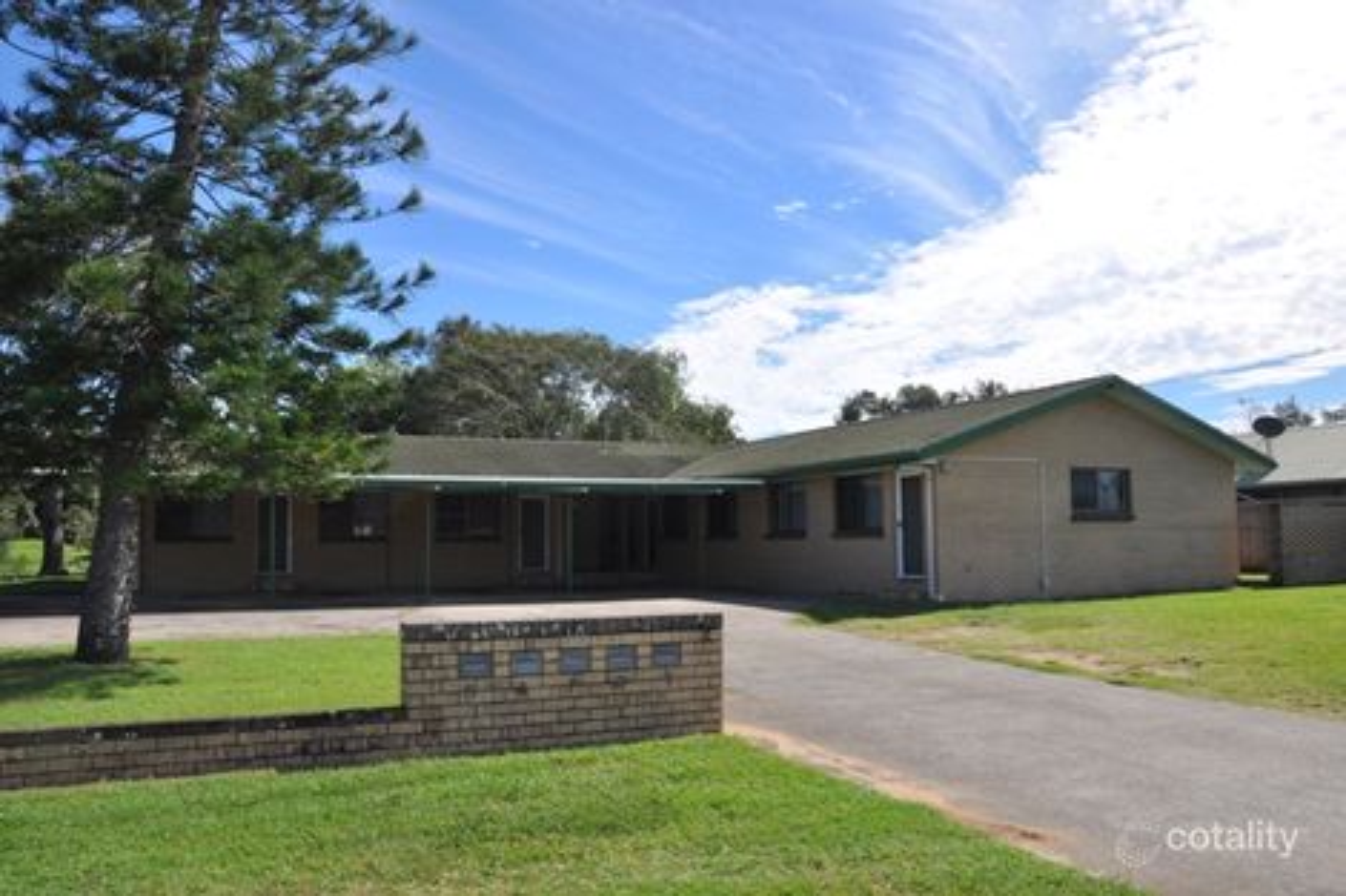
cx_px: 673
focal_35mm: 27
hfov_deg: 67.4
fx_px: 1009
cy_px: 448
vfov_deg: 47.9
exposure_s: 1/200
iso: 200
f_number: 14
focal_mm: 18
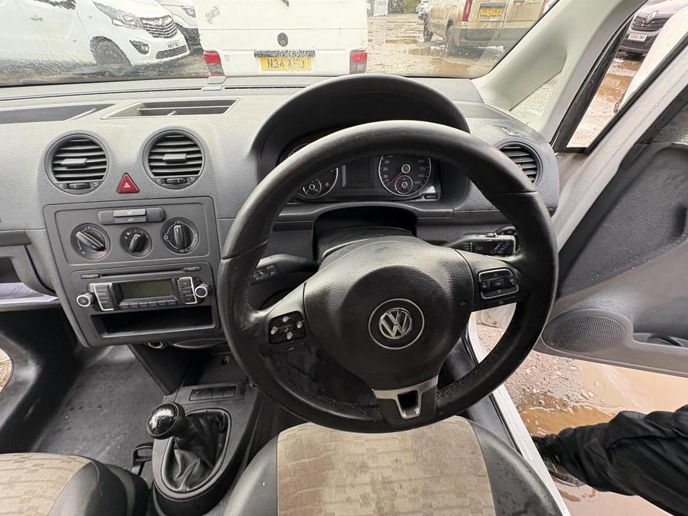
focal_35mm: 14
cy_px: 258
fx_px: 278
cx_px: 344
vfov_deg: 85.7
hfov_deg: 102.1
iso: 250
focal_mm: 2.22
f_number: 2.2
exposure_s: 1/60
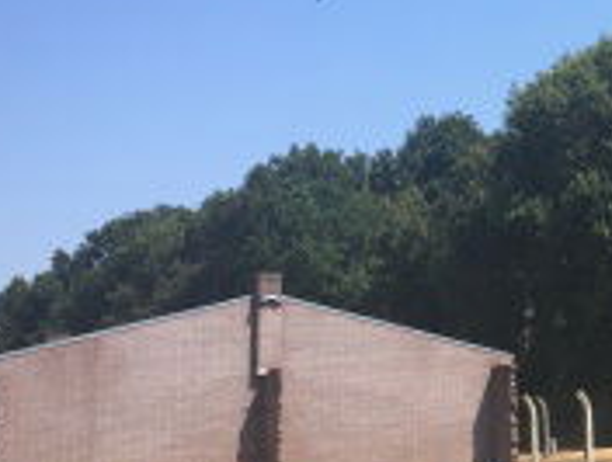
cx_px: 737
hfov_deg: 22.0
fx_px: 1454
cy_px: 109
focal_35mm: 82
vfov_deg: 18.0
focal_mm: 4.15
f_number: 2.2
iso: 25
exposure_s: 1/1083
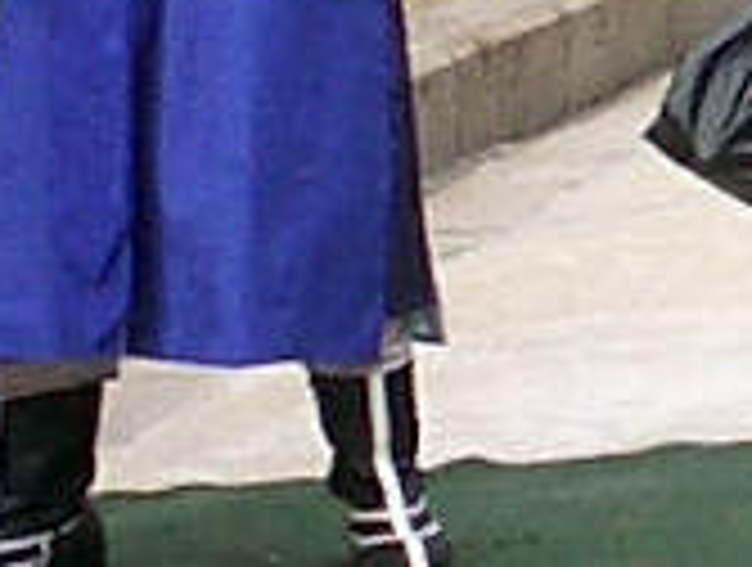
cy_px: -788
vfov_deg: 5.1
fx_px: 6161
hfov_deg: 6.5
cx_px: 2107
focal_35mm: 283
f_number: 3.5
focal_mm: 5.6
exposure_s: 1/250
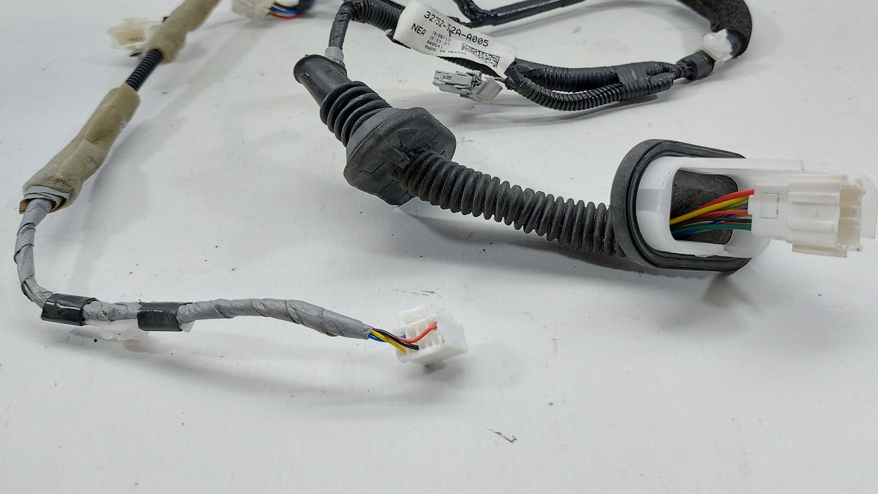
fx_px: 675
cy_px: 132
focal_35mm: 29
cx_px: 439
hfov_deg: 66.1
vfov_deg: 39.2
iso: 64
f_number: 1.8
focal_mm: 5.23
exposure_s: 1/50
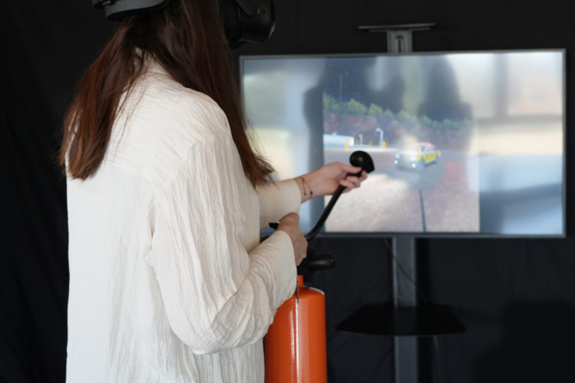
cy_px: 136
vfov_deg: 30.3
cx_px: 378
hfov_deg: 43.9
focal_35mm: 44
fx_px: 703
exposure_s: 1/160
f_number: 4
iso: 2000
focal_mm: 33
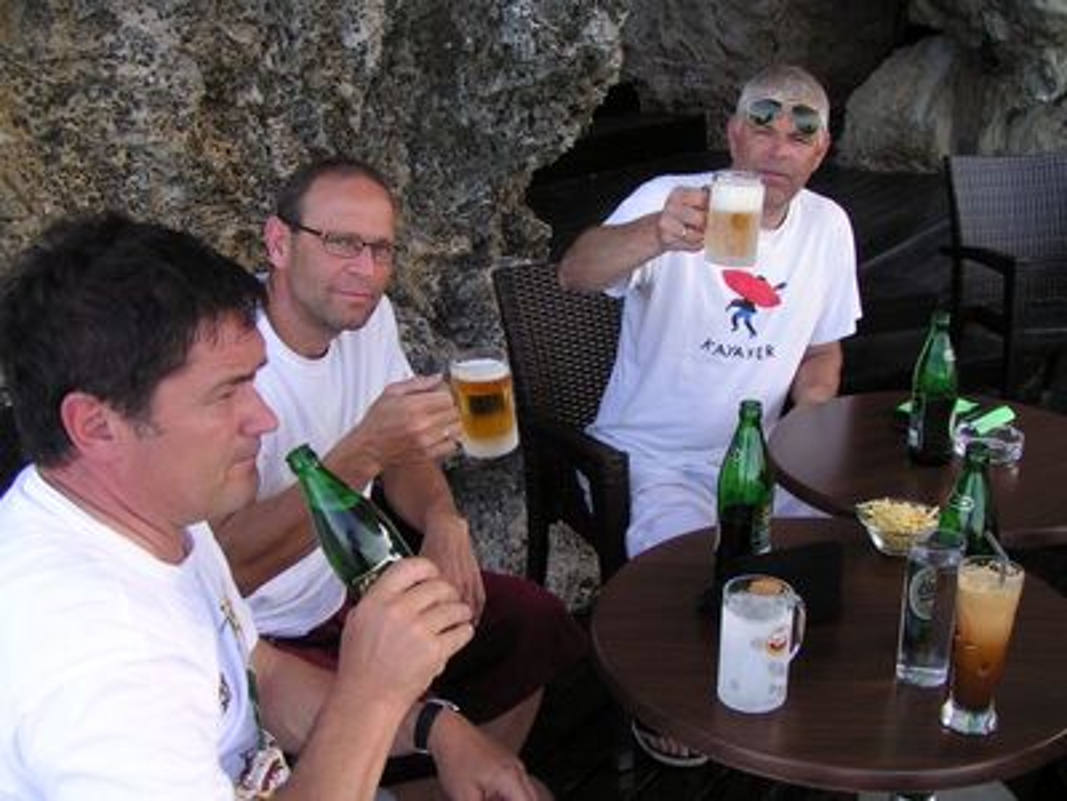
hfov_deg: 49.0
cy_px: 400
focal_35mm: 38
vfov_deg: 37.7
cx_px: 534
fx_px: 1171
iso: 50
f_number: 4.5
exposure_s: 1/100
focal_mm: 5.8
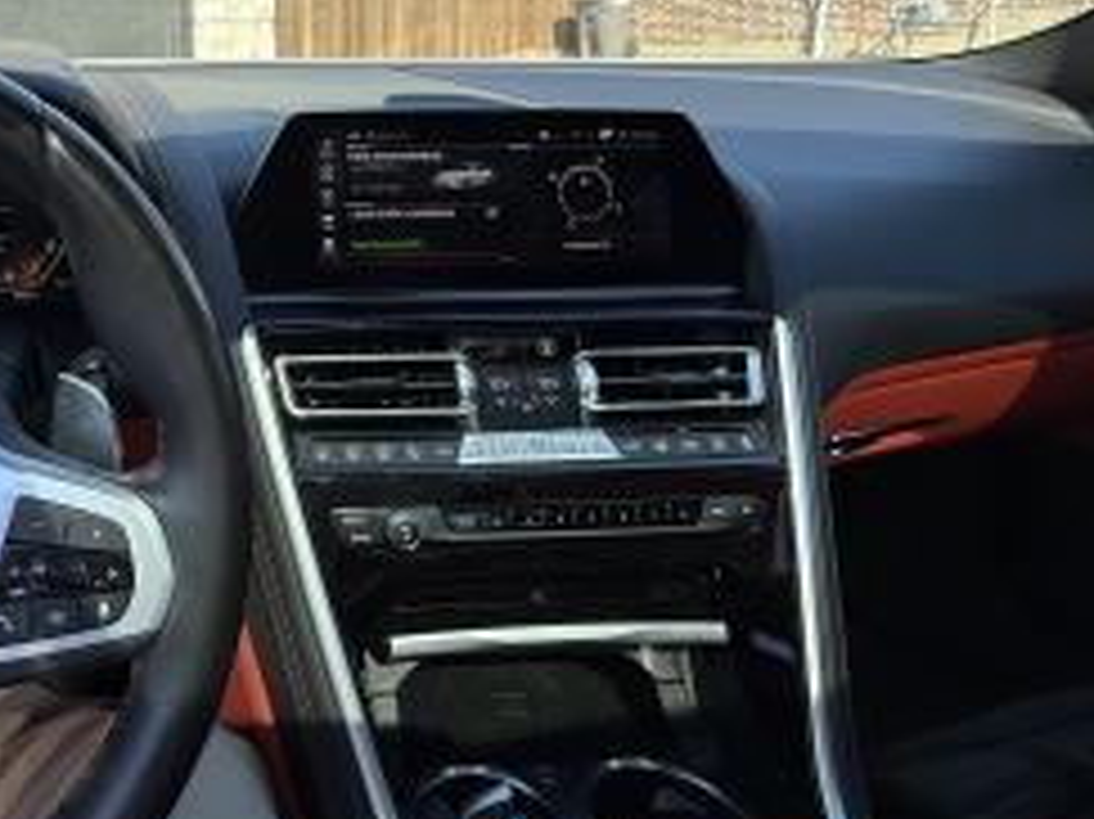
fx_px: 916
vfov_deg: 45.5
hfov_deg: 57.2
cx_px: 221
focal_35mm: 29
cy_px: 153
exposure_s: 1/370
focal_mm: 2.22
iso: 50
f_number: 2.2
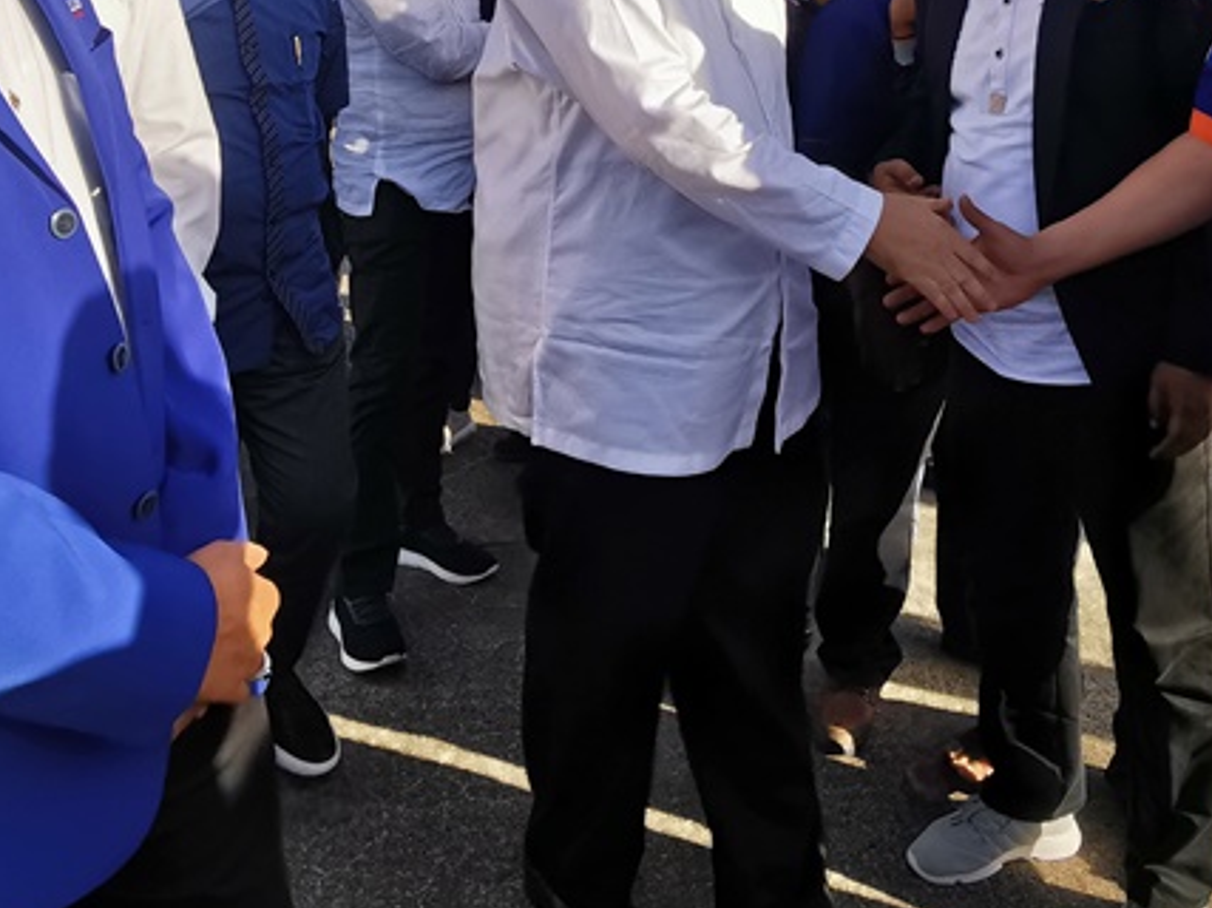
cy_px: 244
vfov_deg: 45.4
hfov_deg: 59.7
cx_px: 693
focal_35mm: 30
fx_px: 1050
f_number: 2.2
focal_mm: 2.35
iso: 50
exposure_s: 1/1171
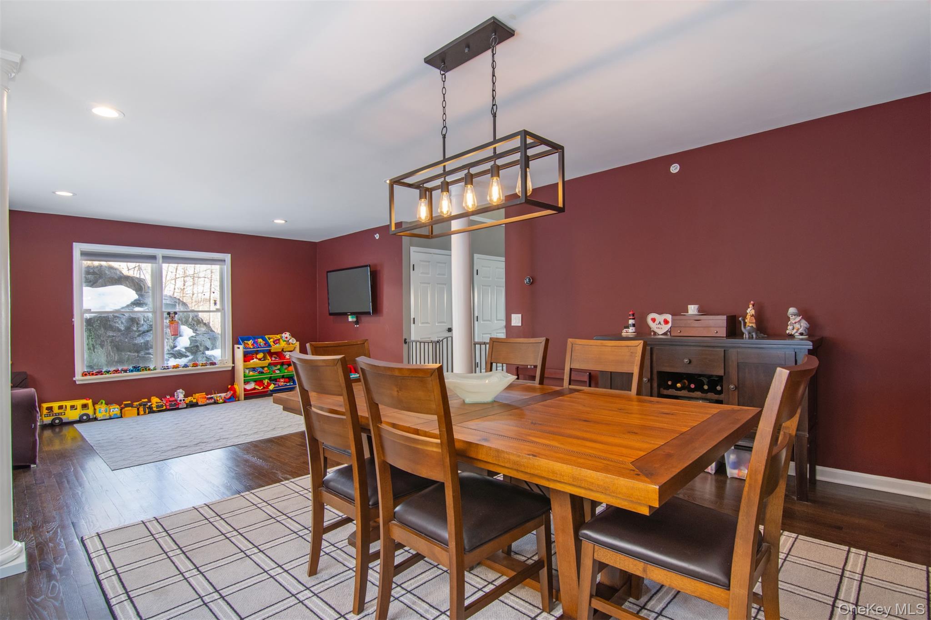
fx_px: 427
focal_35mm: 16
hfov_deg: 95.0
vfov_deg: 72.0
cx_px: 466
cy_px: 310
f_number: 8
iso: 640
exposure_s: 1/40
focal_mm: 11
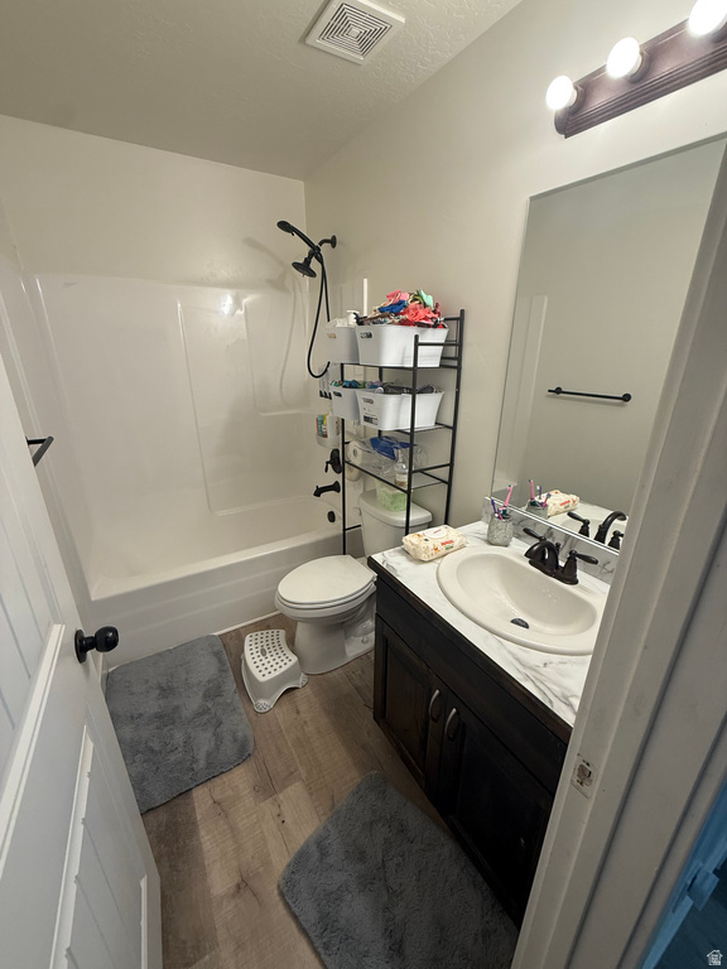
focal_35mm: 14
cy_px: 484
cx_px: 364
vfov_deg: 102.1
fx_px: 392
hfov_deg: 85.7
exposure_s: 1/120
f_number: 2.2
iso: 125
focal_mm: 2.22
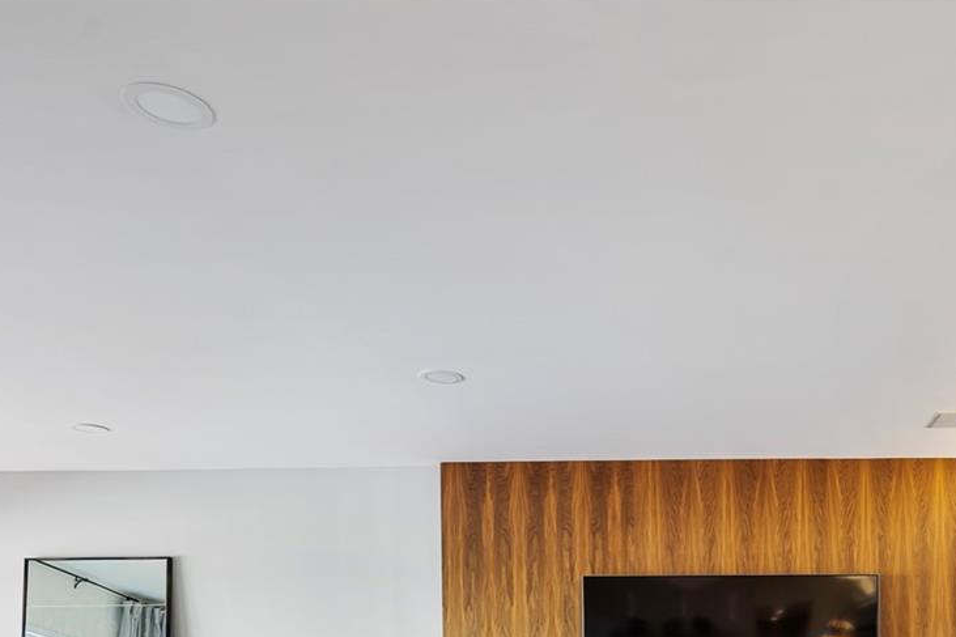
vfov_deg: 33.4
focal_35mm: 35
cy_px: 688
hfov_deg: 51.9
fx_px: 929
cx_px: 725
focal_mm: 16
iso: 200
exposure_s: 1/2
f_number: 8
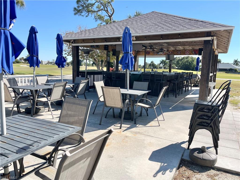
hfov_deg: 67.3
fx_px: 180
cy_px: 90
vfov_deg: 53.1
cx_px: 120
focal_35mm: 26
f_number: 1.6
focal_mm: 5.1
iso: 50
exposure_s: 1/2632
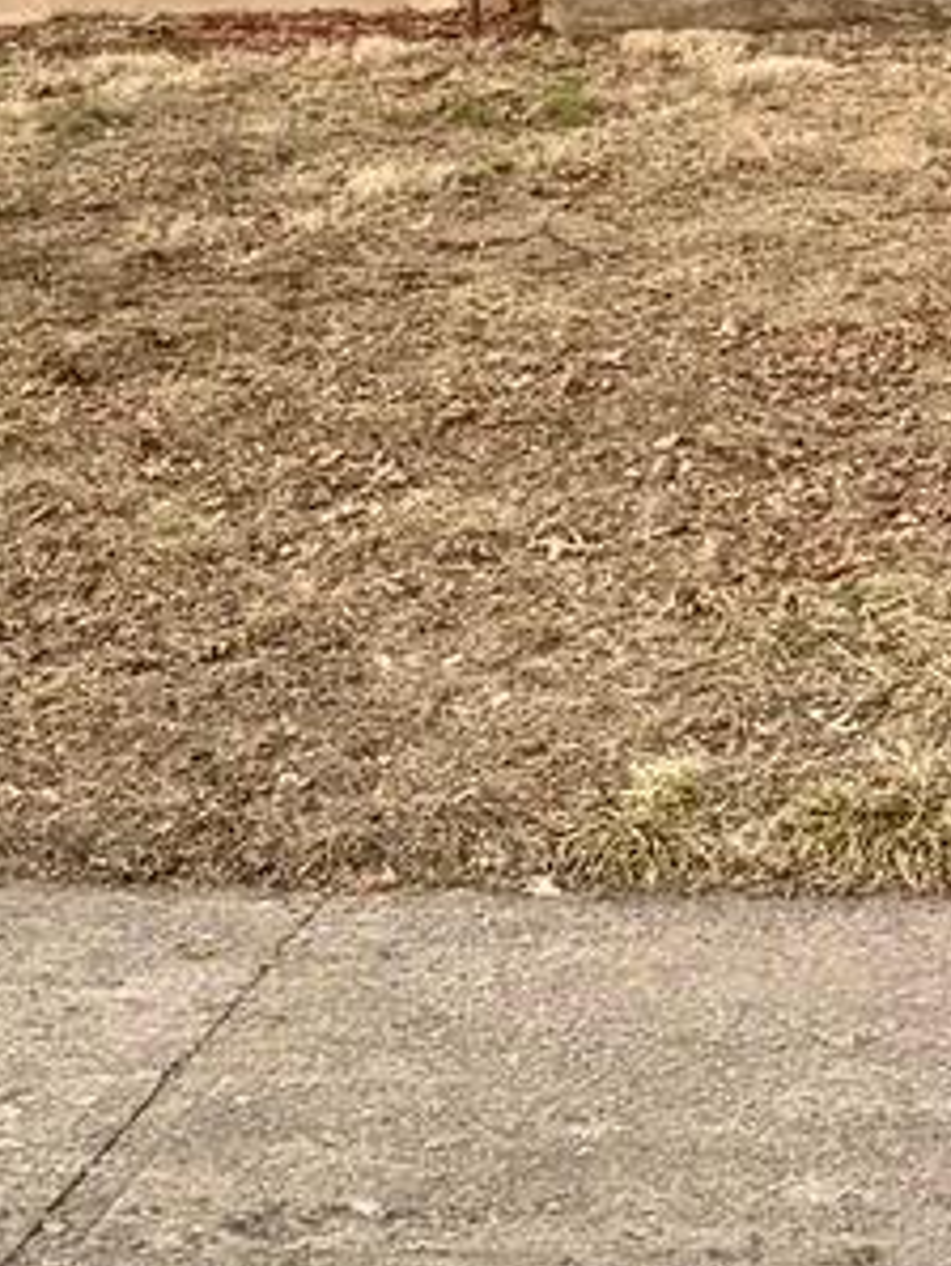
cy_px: -641
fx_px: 4901
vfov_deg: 13.8
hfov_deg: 10.9
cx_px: 1036
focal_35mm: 134
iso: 200
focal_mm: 5.96
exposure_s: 1/60
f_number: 1.6
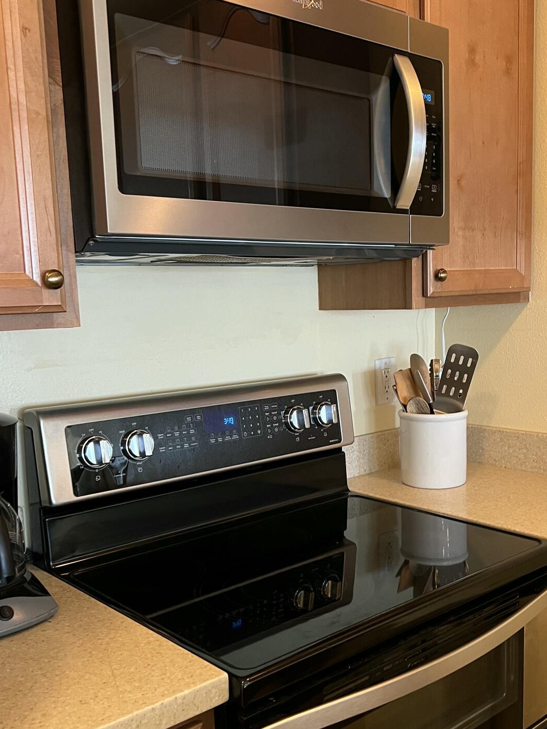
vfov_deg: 50.0
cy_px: 415
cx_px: 317
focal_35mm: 37
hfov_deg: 38.6
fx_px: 779
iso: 400
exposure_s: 1/40
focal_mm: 5.7
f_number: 1.5
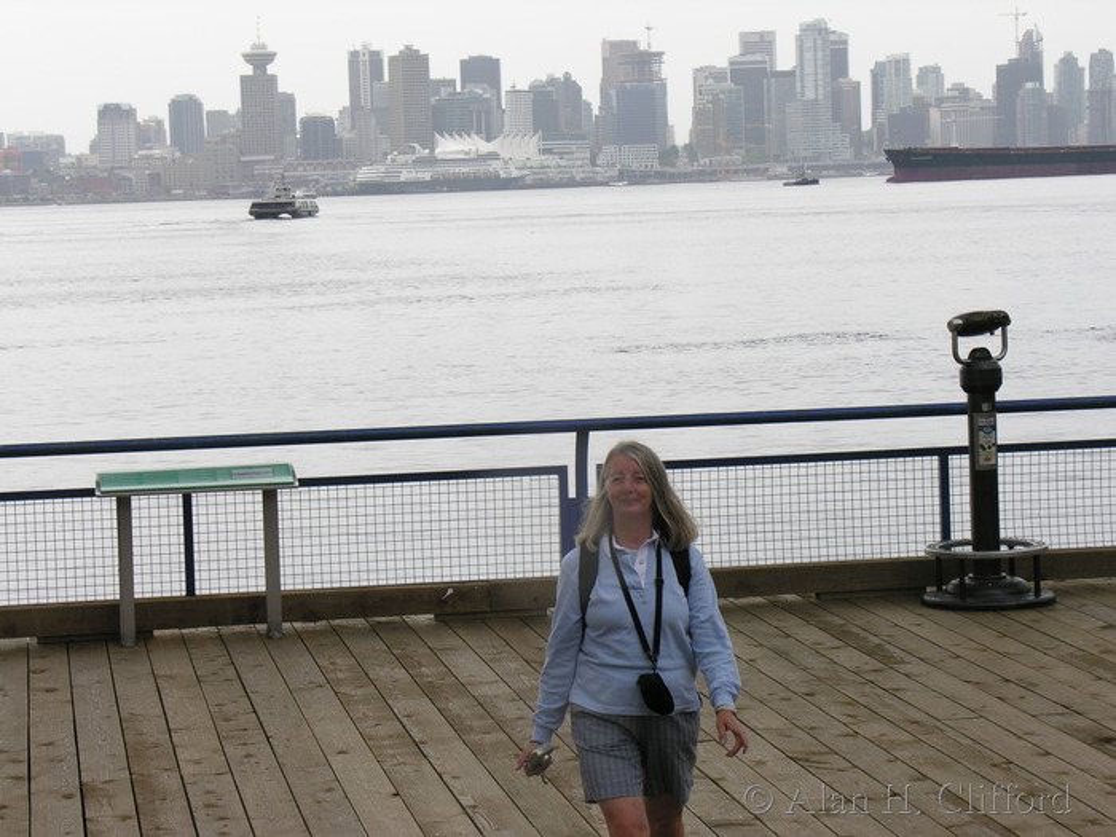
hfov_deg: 18.9
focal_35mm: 104
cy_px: 418
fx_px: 3353
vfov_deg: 14.2
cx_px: 558
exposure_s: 1/140
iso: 50
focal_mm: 26.5
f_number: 5.9
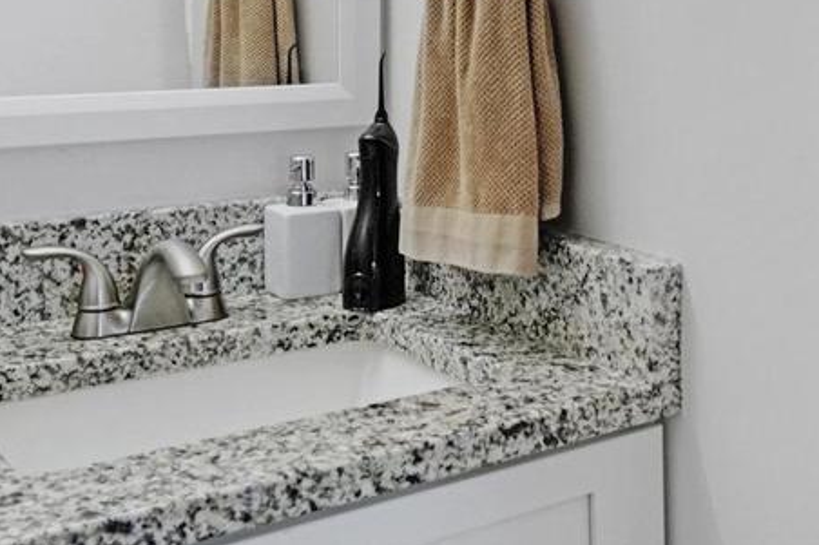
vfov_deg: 25.2
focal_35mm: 51
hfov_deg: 36.9
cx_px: 707
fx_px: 1160
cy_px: 5
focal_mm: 16
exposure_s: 1/160
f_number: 8
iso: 1250
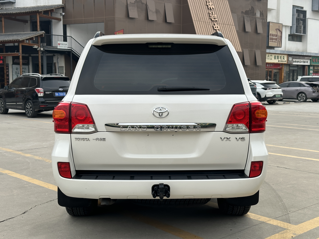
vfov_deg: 30.3
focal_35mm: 48
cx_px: 160
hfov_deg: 39.7
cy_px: 120
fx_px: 442
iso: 64
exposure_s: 1/1815
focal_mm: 6.86
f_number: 1.78
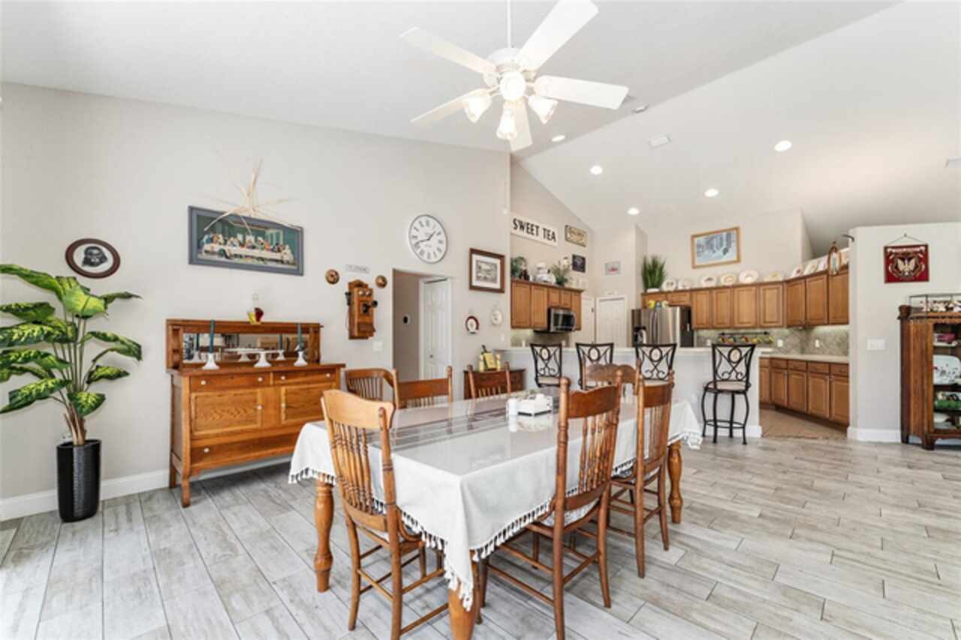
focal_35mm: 14
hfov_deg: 104.3
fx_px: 374
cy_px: 320
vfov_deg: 81.1
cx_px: 480
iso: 320
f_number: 7.1
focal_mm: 14
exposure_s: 1/15
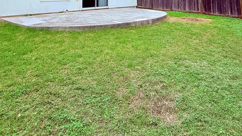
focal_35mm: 28
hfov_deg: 67.7
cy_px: -27
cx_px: 136
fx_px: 180
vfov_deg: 33.7
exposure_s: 1/1235
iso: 50
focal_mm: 2.22
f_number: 2.2
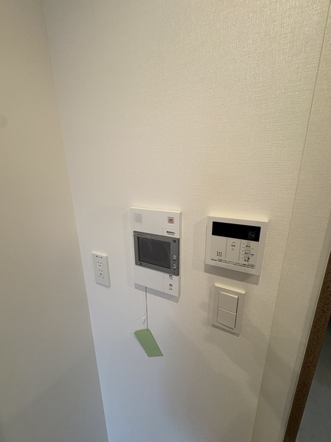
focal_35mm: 14
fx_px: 178
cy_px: 221
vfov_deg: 102.1
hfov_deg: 85.7
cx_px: 166
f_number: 2.2
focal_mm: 2.22
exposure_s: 1/100
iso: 125
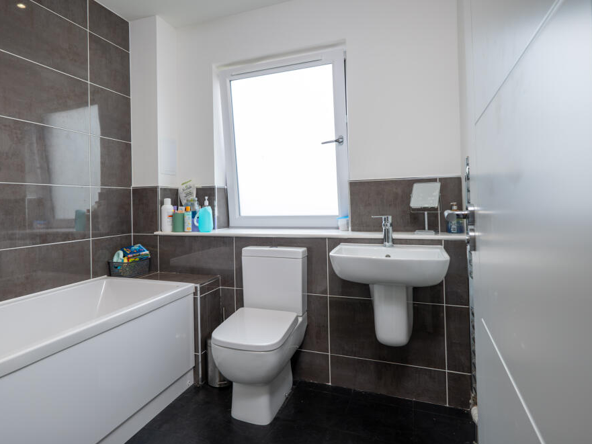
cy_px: 224
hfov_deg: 84.0
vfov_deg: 68.7
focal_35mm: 19
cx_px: 251
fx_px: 325
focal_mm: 11.5
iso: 400
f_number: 4
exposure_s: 1/250
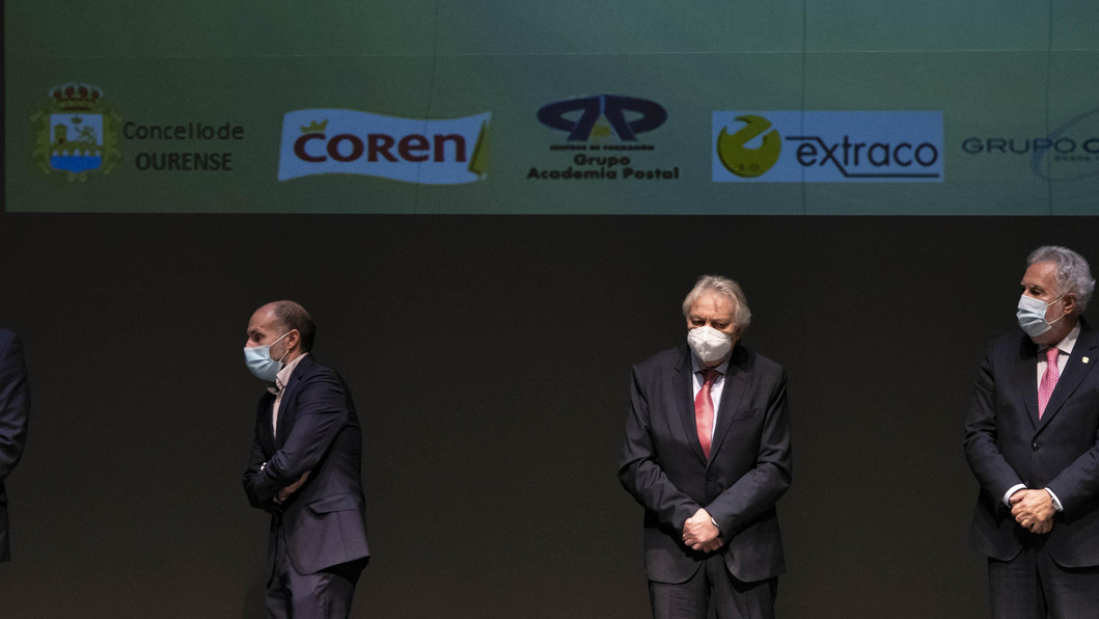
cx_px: 647
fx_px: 6674
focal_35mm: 229
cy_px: 324
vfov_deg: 5.3
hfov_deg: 9.4
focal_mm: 145
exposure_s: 1/320
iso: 2000
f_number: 2.8
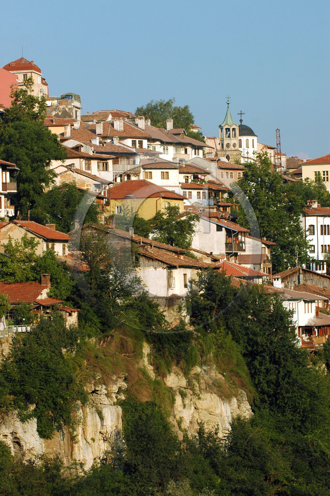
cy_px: 248
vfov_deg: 13.4
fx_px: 2107
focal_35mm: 153
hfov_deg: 9.0
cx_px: 165
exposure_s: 1/160
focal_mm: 102
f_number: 6.3
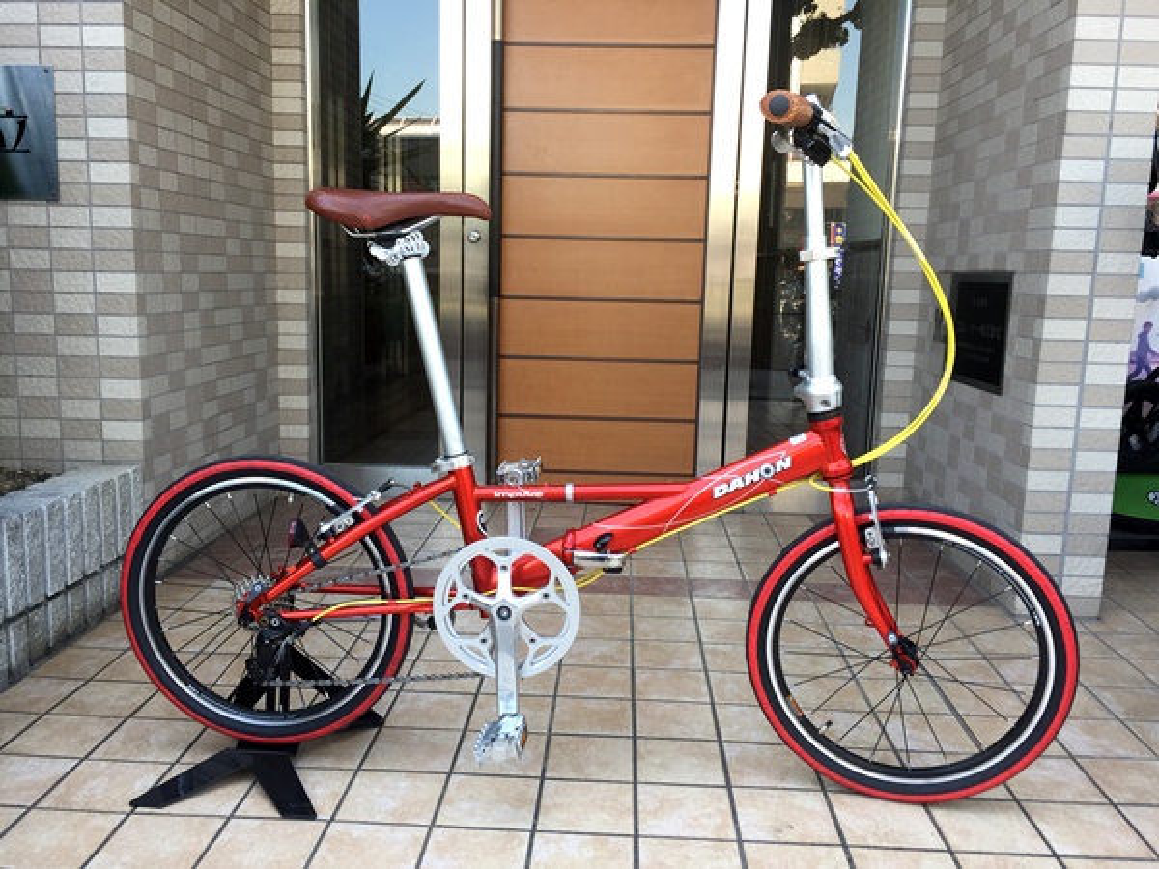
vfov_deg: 48.2
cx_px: 580
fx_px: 971
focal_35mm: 29
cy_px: 434
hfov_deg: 61.7
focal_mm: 4.15
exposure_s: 1/120
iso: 32
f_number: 2.2
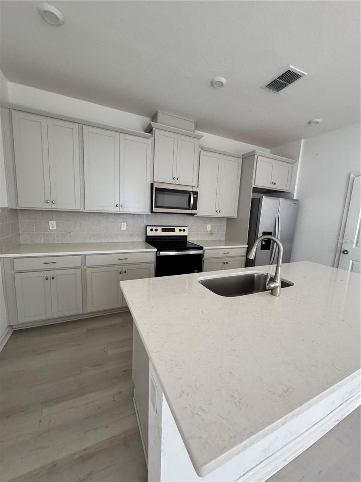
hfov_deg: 85.7
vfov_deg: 102.1
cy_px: 241
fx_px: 195
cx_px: 180
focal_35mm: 14
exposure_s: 1/90
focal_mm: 2.22
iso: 320
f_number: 2.2
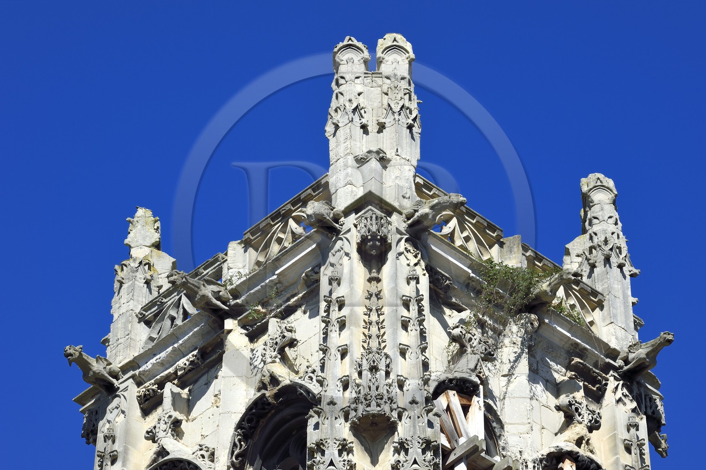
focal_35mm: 165
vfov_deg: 8.3
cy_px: 235
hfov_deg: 12.5
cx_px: 353
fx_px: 3234
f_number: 11
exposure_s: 1/320
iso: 200
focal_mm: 165
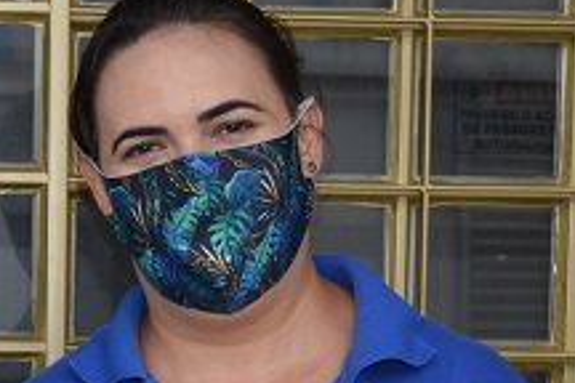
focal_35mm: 146
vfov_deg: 9.1
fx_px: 2332
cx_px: -27
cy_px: 585
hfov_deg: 13.8
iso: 100
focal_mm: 28
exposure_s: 1/160
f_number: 4.5
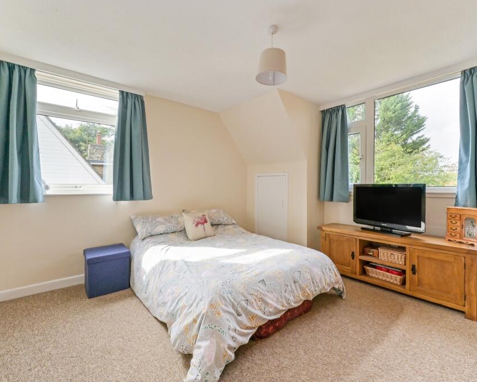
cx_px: 233
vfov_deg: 80.4
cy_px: 190
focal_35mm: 16
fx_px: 226
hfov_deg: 93.1
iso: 400
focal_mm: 14
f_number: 18
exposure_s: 1/25
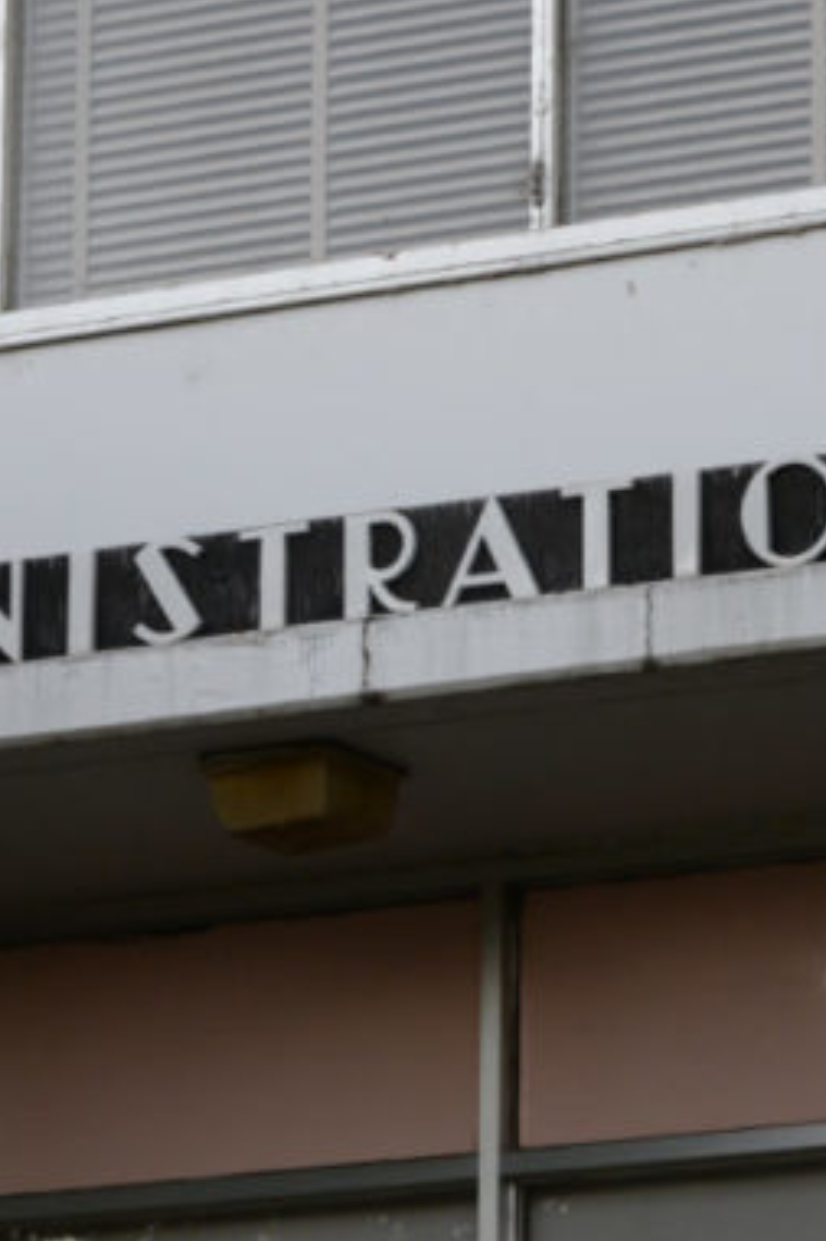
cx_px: 485
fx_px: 9748
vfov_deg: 7.3
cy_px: 960
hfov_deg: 4.9
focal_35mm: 283
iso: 800
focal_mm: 105
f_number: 8
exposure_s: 1/160
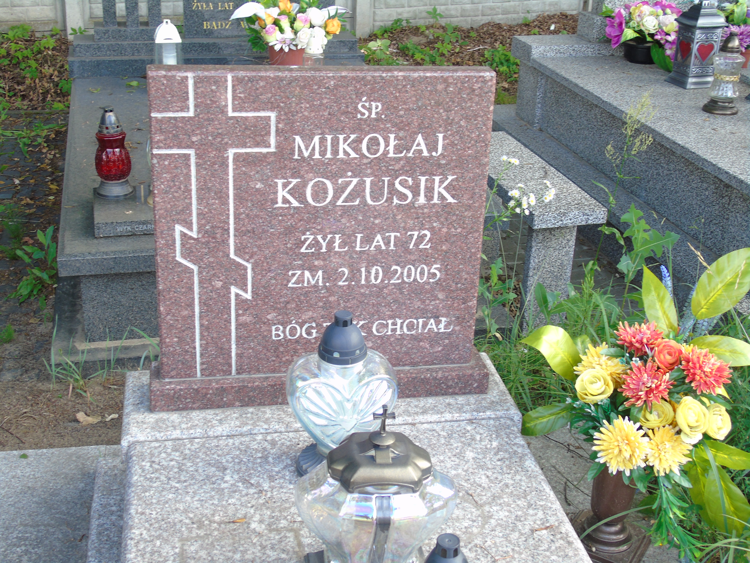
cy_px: 282
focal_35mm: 46
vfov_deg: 31.5
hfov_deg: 41.2
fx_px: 997
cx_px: 375
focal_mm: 8.2
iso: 80
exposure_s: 1/30
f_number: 4.1
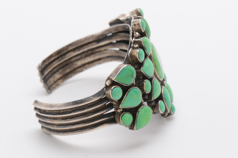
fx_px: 841
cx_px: 119
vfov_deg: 10.7
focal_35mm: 128
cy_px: 79
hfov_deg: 16.1
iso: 200
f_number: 14
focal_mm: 85
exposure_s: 1/125
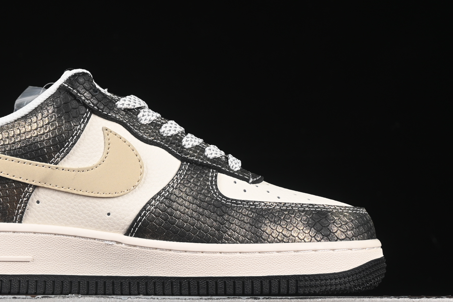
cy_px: 144
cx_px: 117
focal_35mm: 118
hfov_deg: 17.3
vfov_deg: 11.6
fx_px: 1485
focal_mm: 50
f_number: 7.1
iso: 160
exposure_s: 1/60
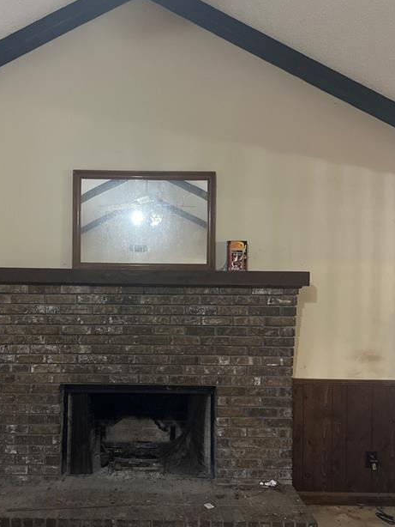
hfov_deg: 46.5
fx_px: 456
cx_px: 156
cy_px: 287
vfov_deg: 59.8
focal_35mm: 30
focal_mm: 6.86
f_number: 1.78
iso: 1000
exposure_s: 1/30
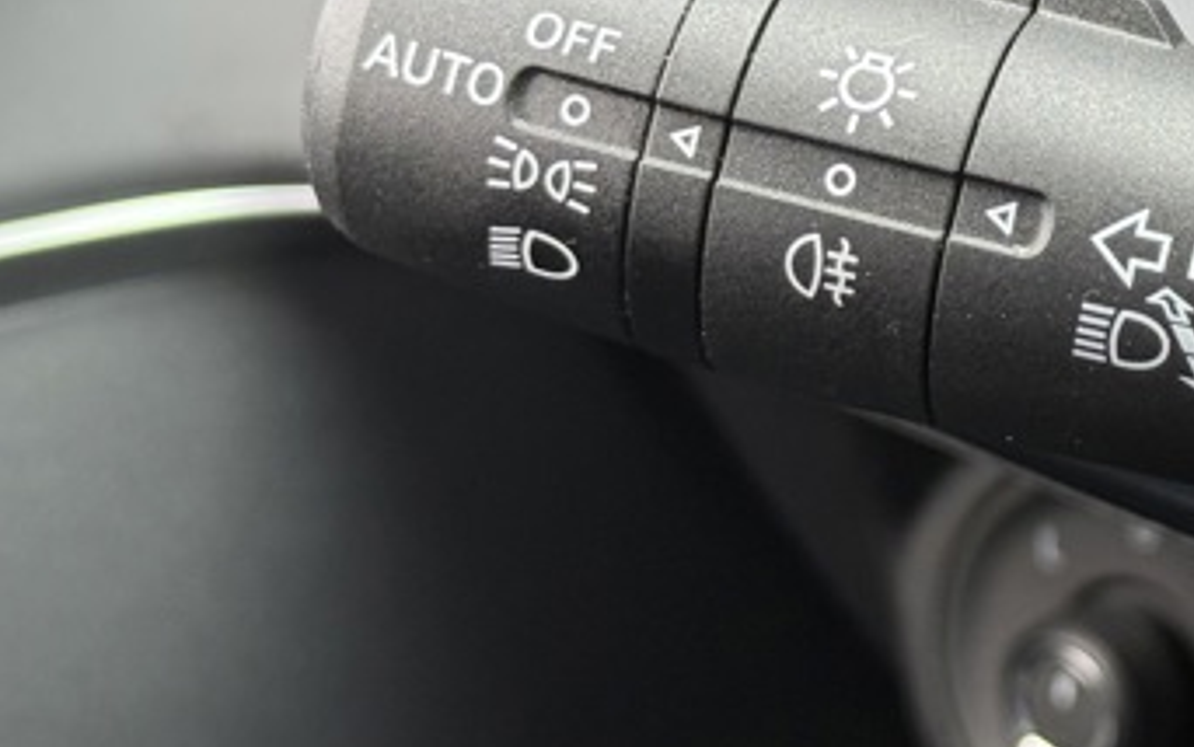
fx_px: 3874
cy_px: 164
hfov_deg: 17.3
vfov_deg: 11.0
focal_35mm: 119
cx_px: 1054
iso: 100
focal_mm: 6.76
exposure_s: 1/115
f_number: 1.78
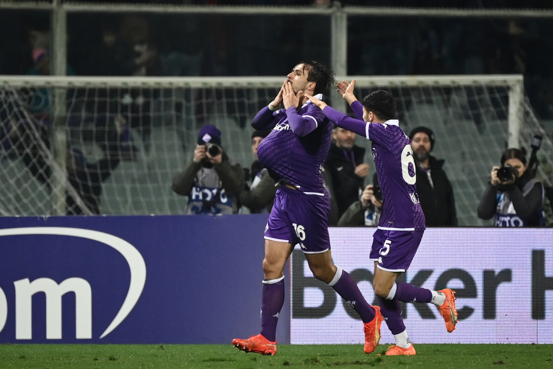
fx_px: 6143
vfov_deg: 3.4
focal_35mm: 400
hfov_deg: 5.2
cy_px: 184
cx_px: 276
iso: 2500
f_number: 4
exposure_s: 1/1600
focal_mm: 400
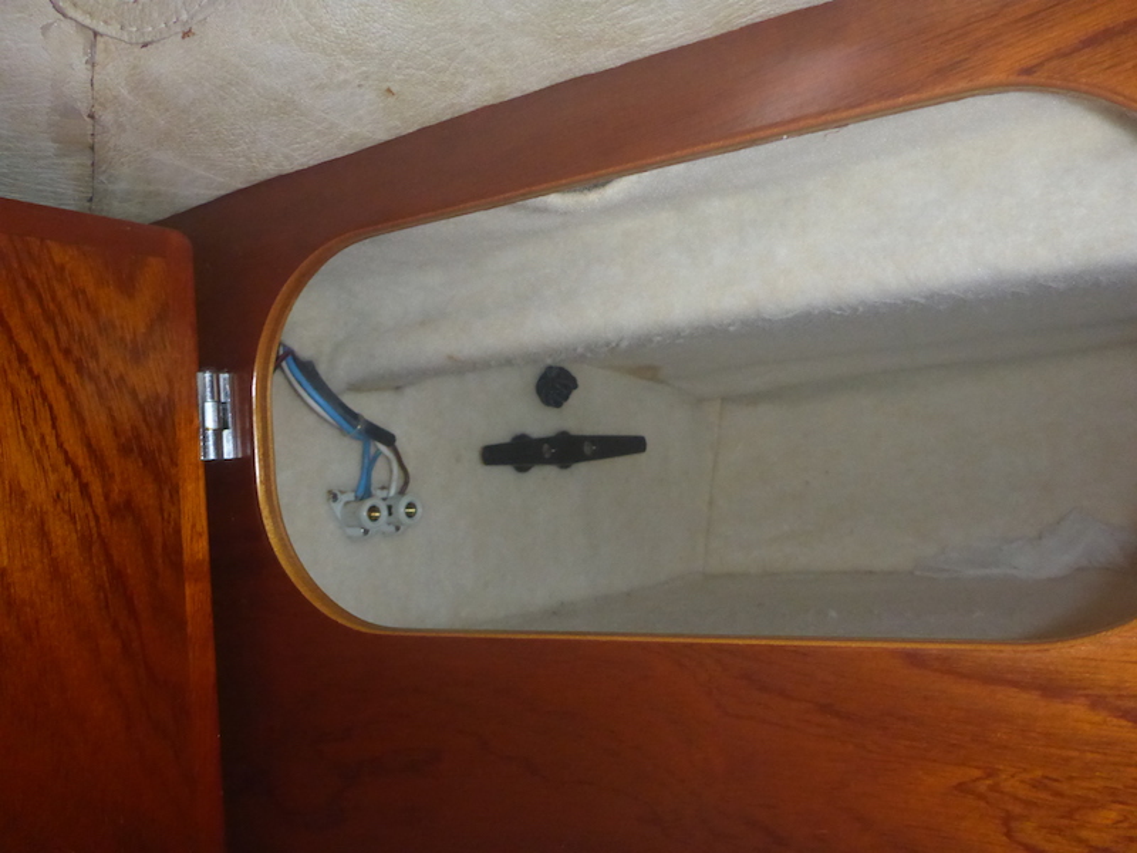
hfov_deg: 63.4
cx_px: 568
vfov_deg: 49.7
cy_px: 426
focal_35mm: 28
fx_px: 920
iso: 800
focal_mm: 4.9
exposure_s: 1/60
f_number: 3.3
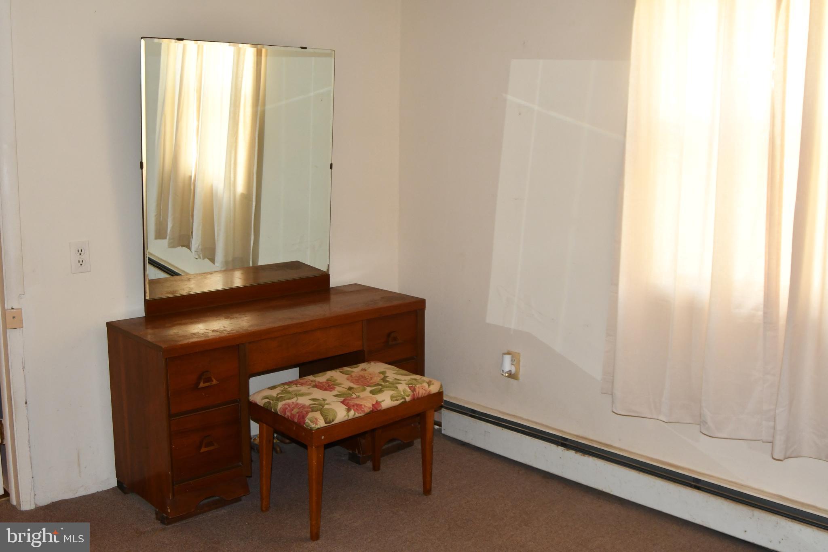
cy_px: 276
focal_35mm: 36
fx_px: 828
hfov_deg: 53.1
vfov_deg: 36.9
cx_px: 414
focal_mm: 24
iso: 1250
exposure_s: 1/60
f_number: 3.5
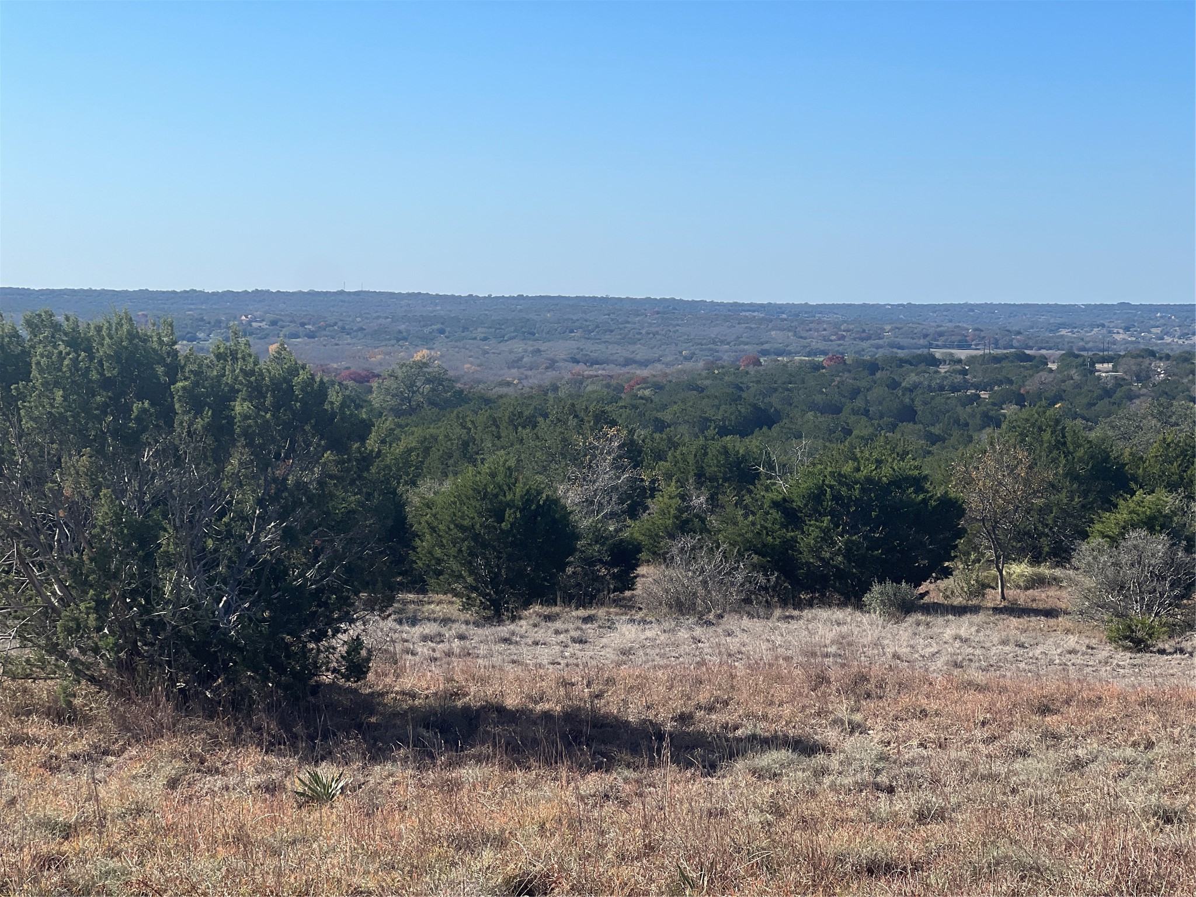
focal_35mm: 77
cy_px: 448
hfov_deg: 25.3
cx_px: 598
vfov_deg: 19.1
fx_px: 2660
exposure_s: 1/763
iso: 32
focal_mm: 9
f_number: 2.8
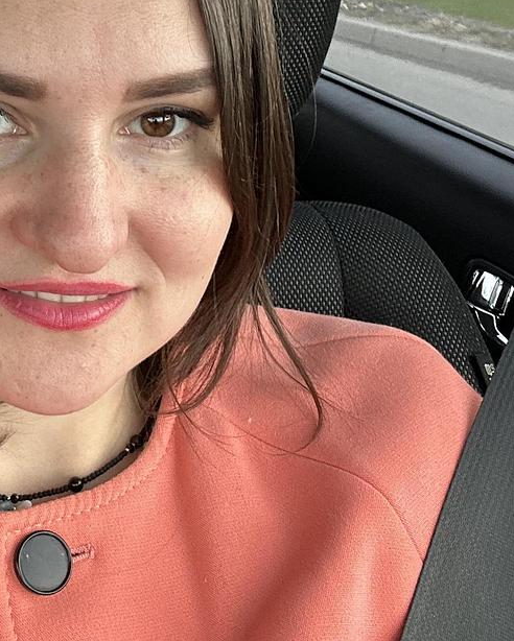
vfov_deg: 30.8
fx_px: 1159
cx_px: 32
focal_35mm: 61
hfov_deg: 24.2
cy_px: 241
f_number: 1.9
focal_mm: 2.69
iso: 40
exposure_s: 1/121
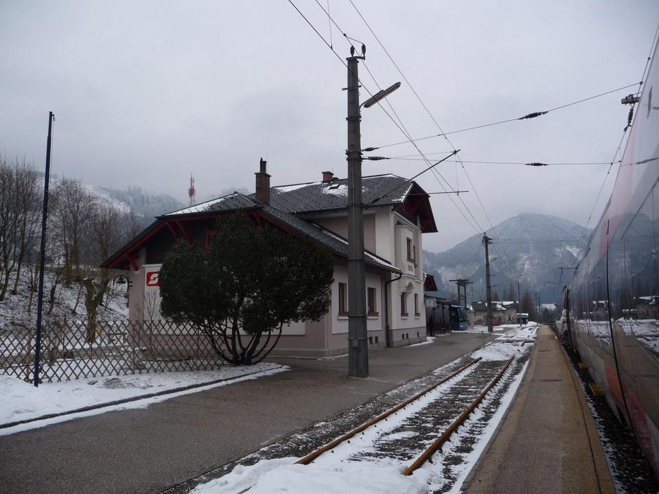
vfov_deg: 49.7
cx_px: 330
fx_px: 533
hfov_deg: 63.4
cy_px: 247
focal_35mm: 28
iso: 100
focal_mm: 4.7
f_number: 3.3
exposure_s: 1/1000
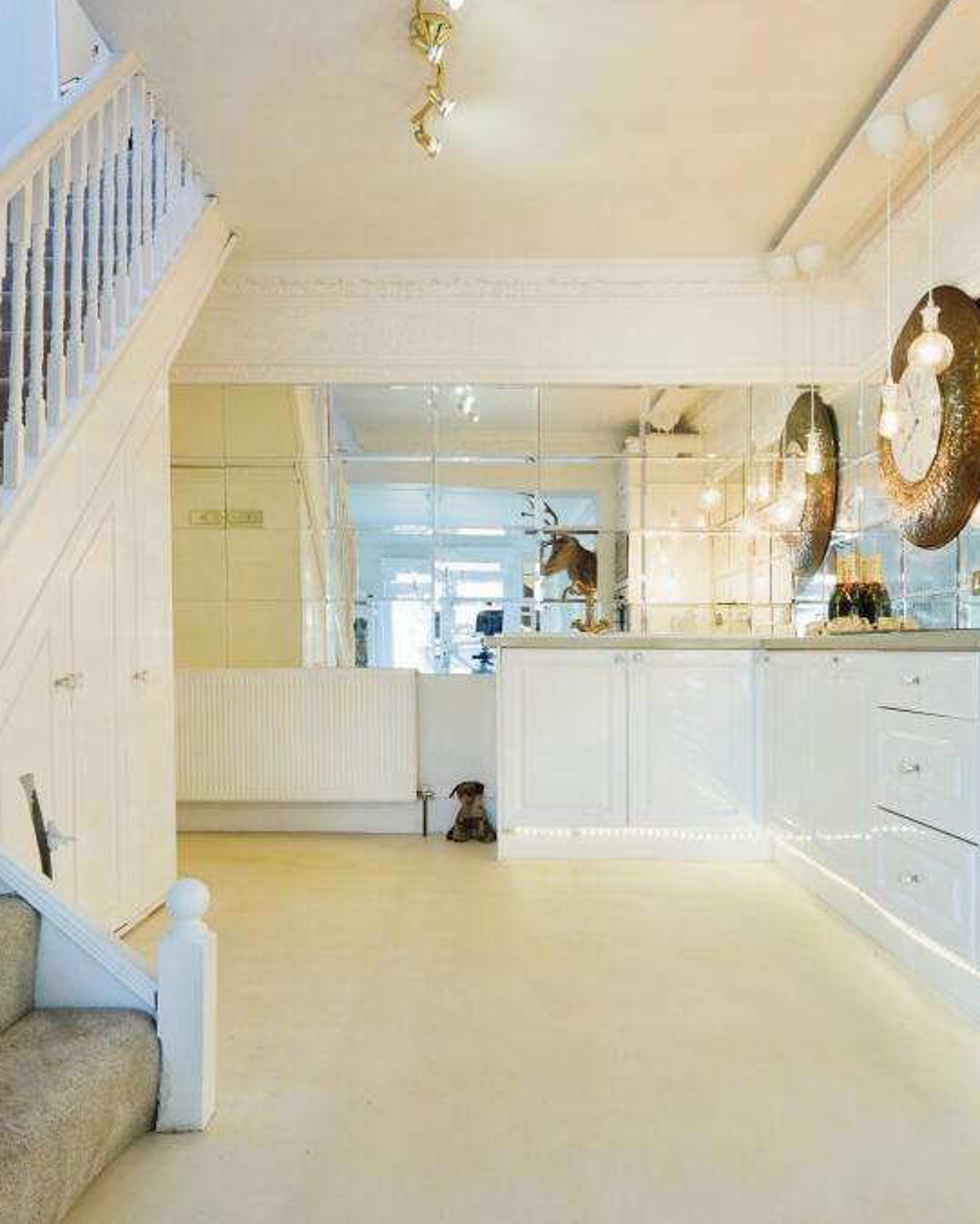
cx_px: 480
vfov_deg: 62.7
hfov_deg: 52.0
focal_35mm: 28
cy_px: 607
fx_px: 1004
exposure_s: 1/100
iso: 400
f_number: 4
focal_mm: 13
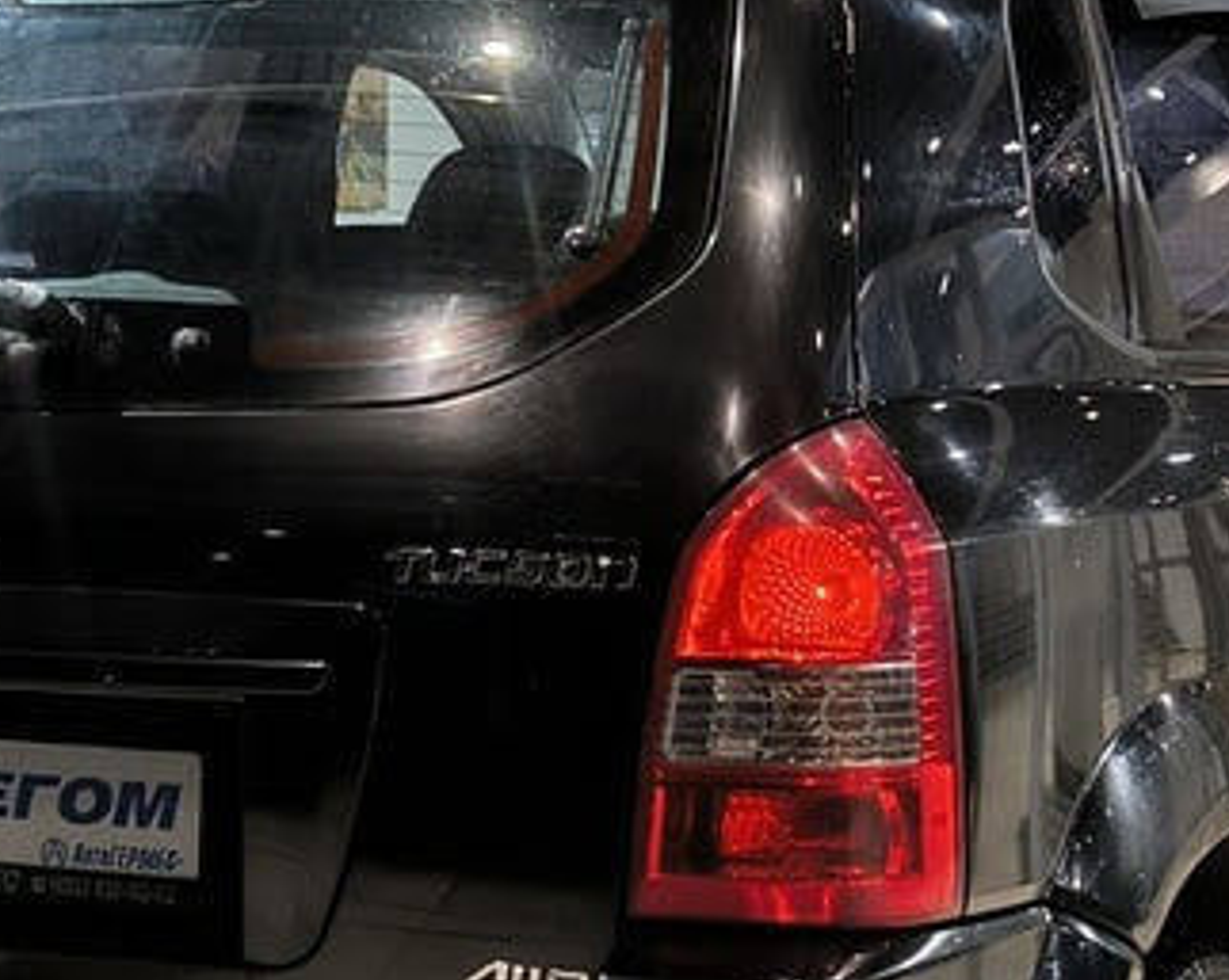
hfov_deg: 18.9
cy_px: 696
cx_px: 405
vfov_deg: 15.2
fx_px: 3670
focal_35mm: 101
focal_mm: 6.92
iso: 250
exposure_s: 1/50
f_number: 1.9
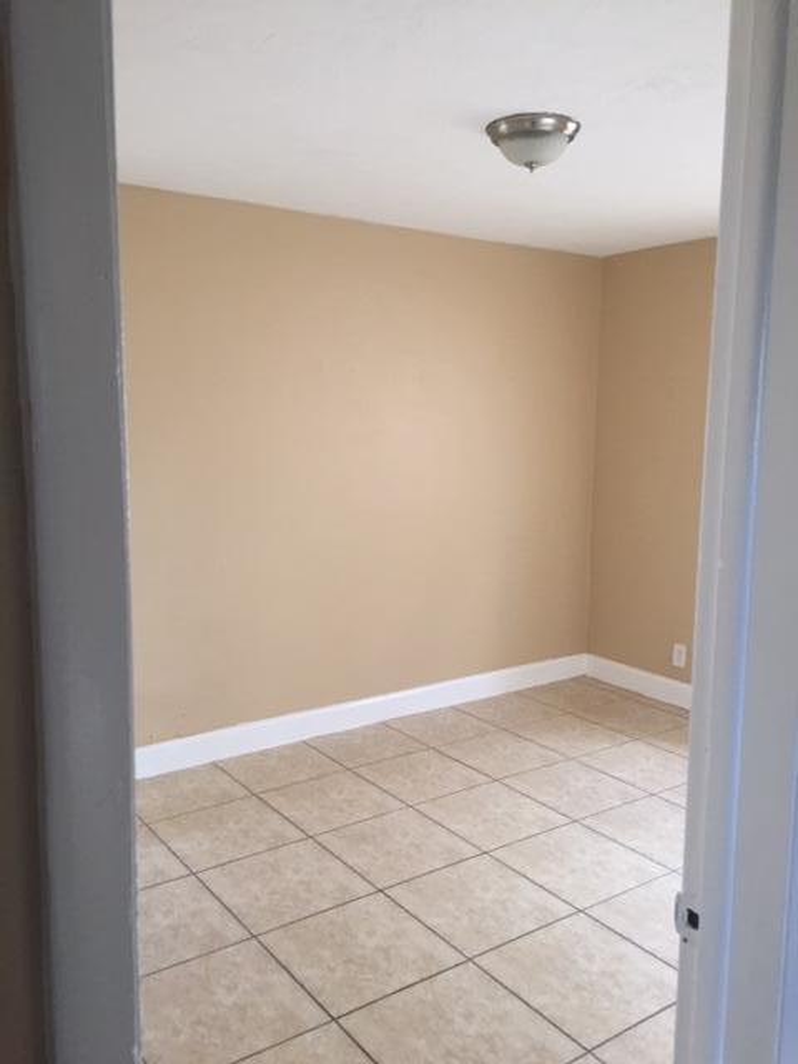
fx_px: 891
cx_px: 399
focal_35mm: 29
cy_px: 532
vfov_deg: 61.7
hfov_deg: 48.2
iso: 50
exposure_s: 1/30
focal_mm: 4.15
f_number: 2.2
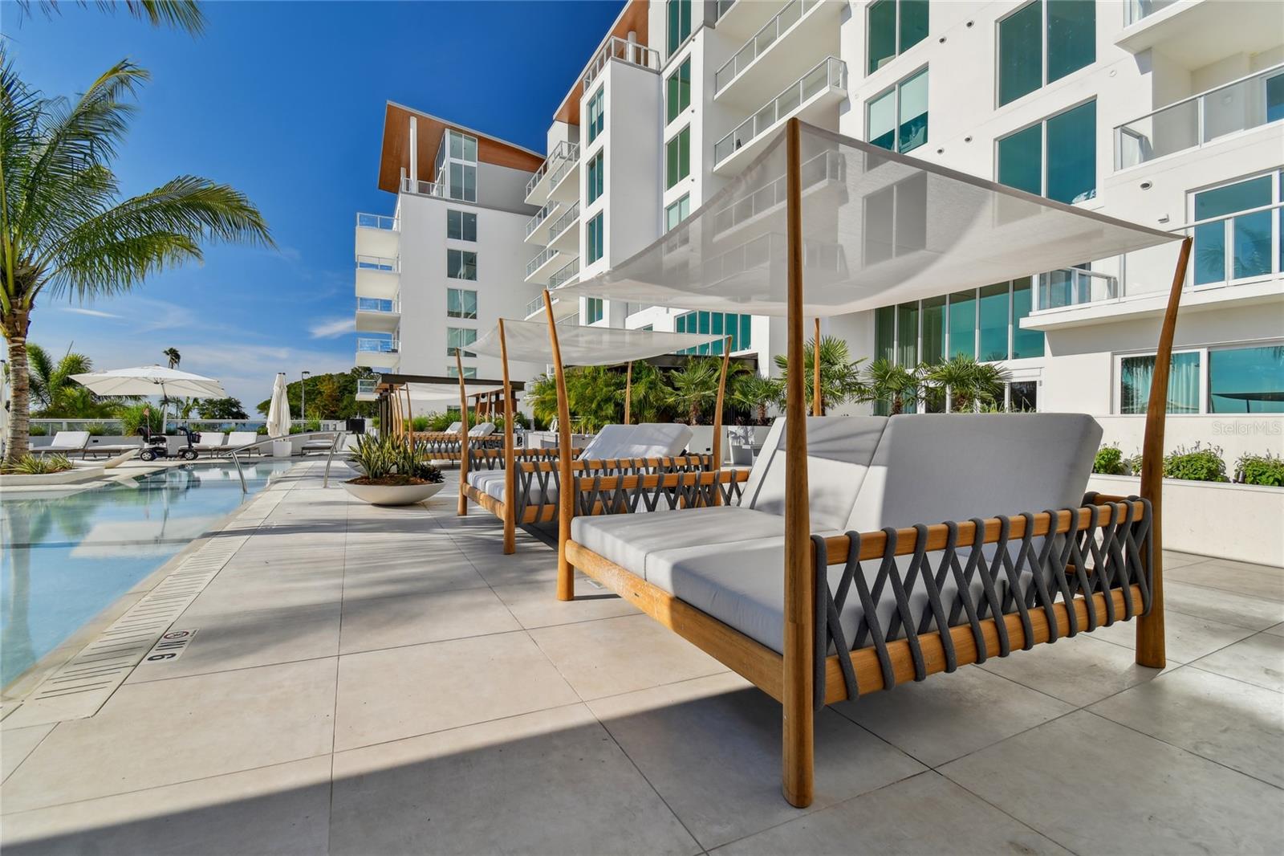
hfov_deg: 100.4
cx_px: 642
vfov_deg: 77.3
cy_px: 428
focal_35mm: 15
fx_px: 535
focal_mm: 10
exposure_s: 1/640
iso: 100
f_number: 6.3
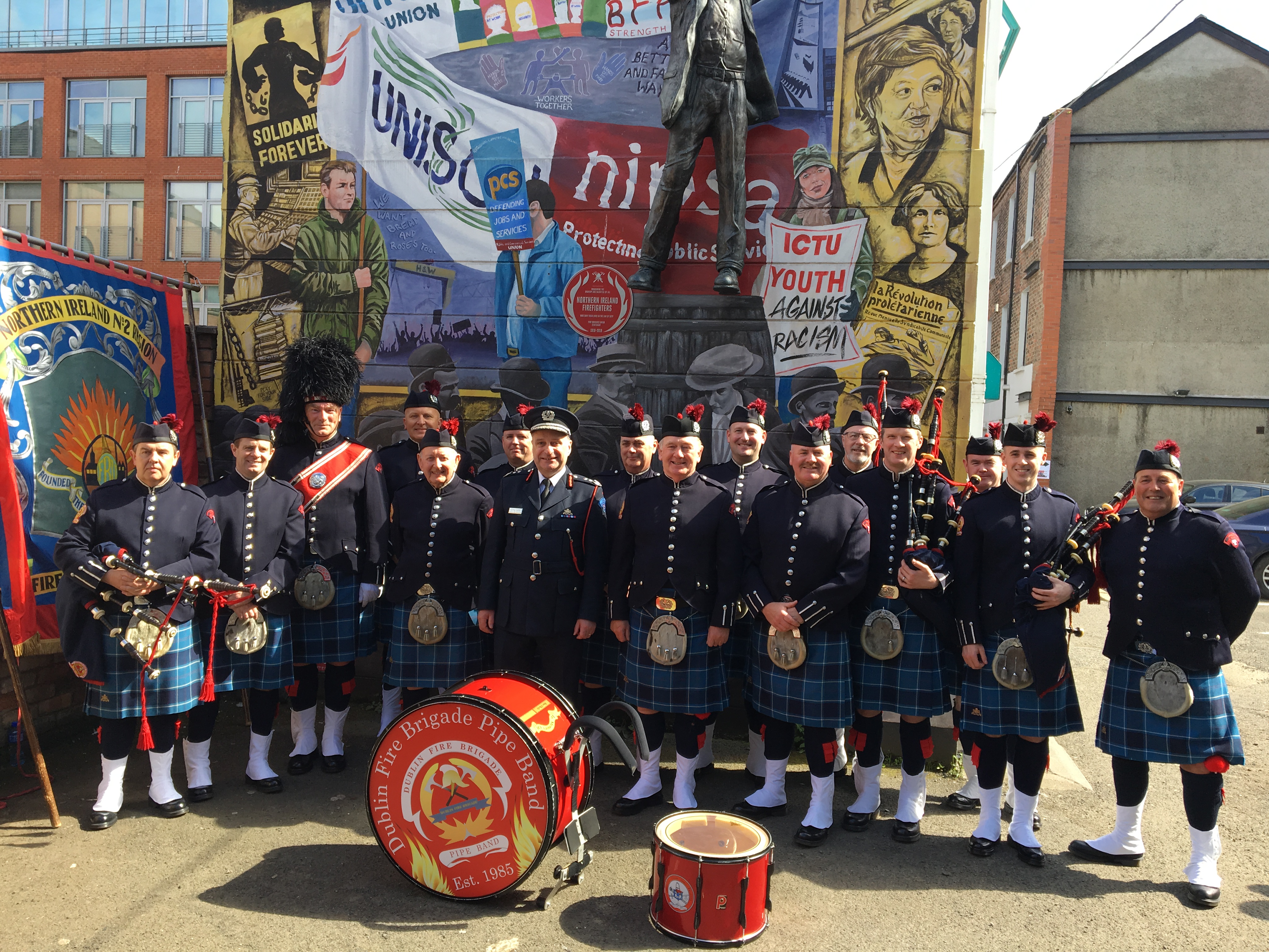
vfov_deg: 48.2
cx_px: 634
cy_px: 476
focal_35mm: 29
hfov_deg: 61.7
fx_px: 1063
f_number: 2.2
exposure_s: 1/351
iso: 25
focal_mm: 4.15
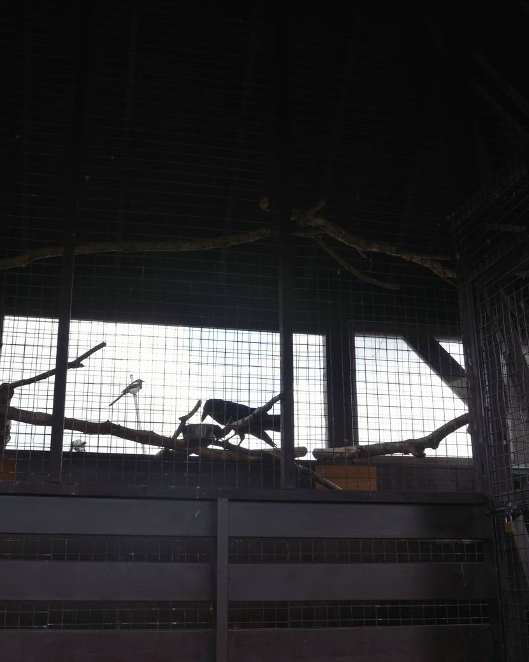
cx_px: 219
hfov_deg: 38.1
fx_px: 763
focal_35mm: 39
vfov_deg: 46.8
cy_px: 335
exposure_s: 1/200
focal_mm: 18
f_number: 7.1
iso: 200
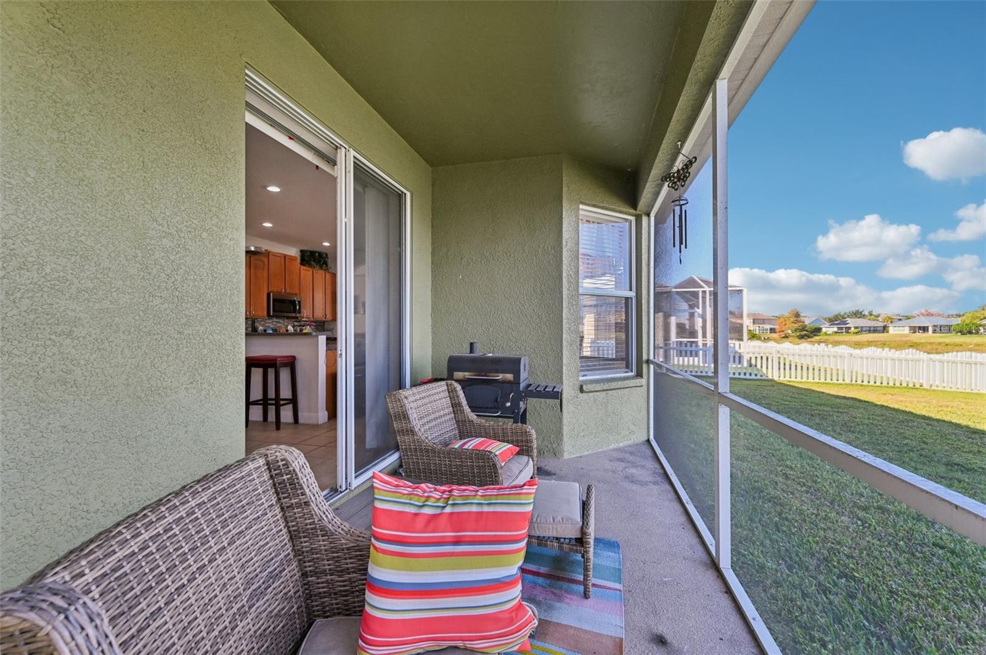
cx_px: 493
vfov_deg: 81.1
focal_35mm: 14
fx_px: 383
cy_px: 328
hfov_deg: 104.3
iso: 400
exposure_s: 1/100
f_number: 8
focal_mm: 14
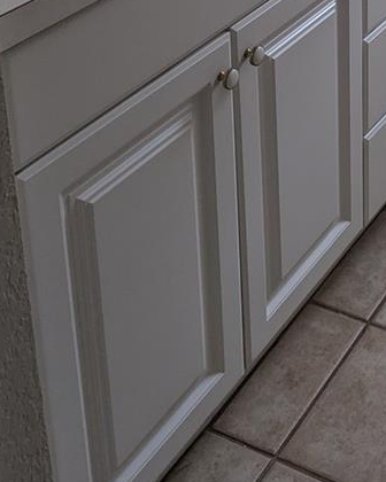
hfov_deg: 21.3
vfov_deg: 24.6
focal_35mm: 67
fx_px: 957
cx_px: 458
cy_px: -146
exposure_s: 1/317
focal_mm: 6.81
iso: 48
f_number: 1.85
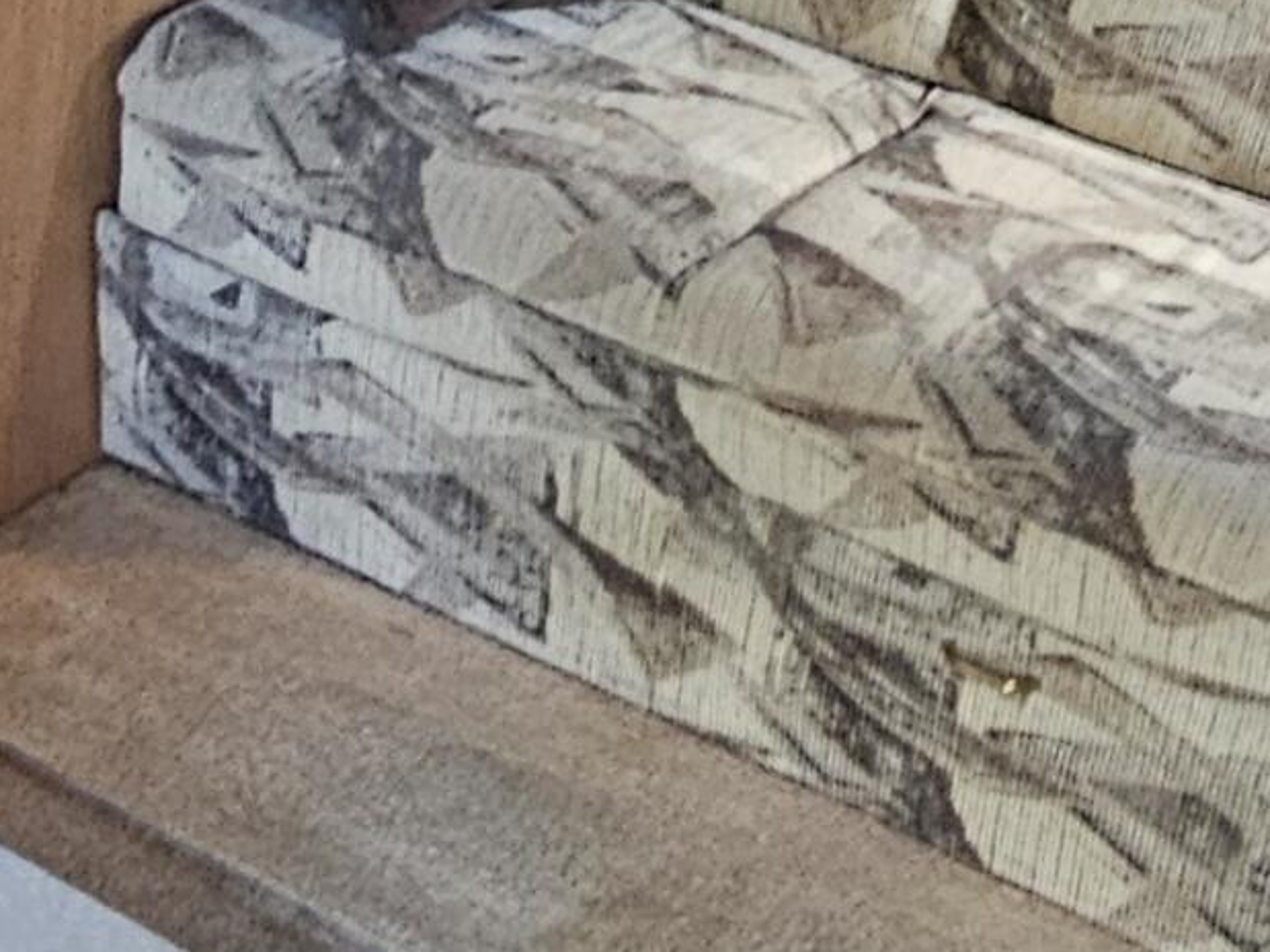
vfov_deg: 21.6
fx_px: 2311
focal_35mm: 63
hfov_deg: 30.3
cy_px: -199
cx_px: 347
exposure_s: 1/30
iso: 320
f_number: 2.2
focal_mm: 2.2
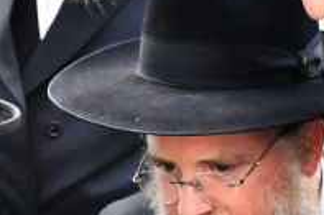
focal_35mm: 164
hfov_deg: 12.5
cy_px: 136
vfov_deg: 8.4
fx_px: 1475
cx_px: 38
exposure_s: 1/125
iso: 5000
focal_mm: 28
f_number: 5
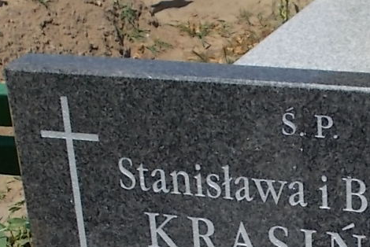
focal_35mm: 92
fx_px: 946
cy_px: 220
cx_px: 290
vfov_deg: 14.7
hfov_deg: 21.9
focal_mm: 4.6
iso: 80
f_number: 8
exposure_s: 1/320
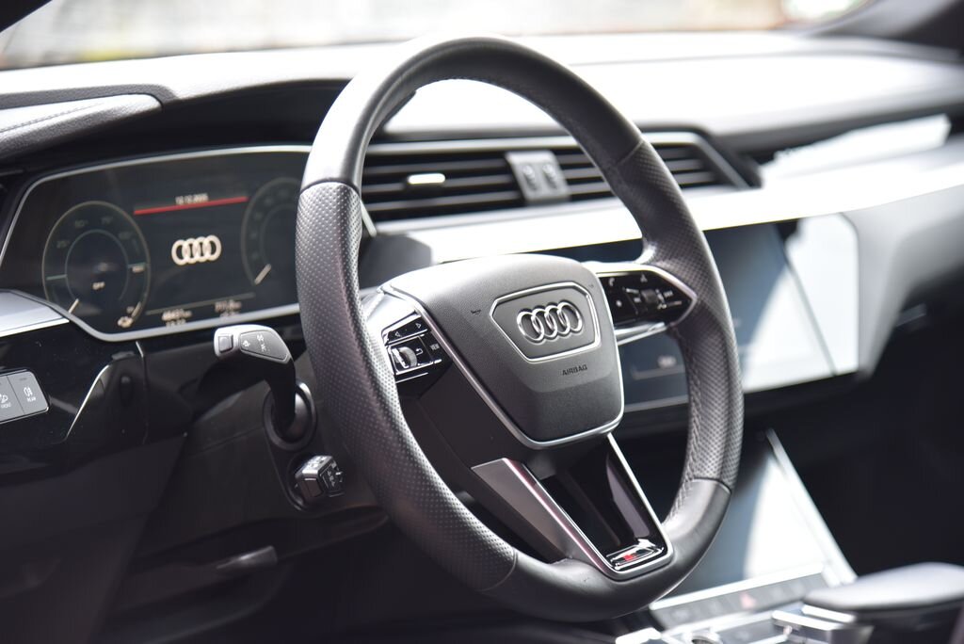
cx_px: 482
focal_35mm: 98
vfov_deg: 14.0
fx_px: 2626
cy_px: 322
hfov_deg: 20.8
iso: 500
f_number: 4
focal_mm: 98
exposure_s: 1/20
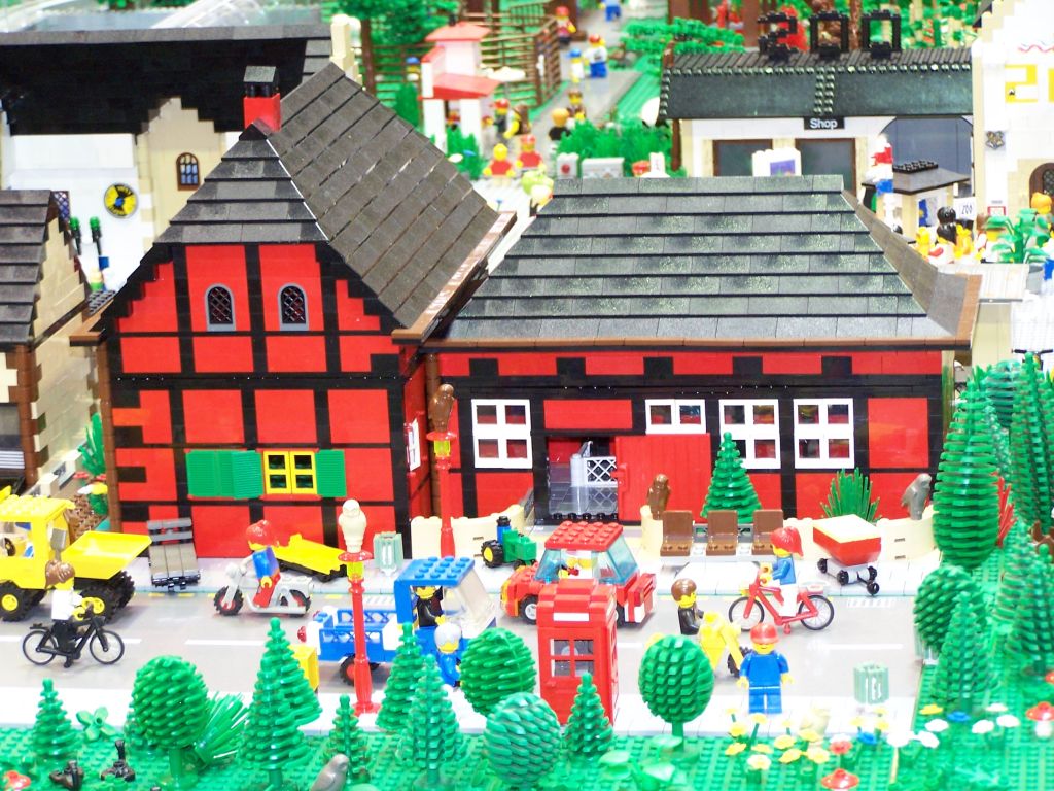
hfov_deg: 16.8
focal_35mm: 117
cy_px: 396
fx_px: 3562
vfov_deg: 12.7
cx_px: 527
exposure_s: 1/6
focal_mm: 19.4
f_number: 3.2
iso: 140
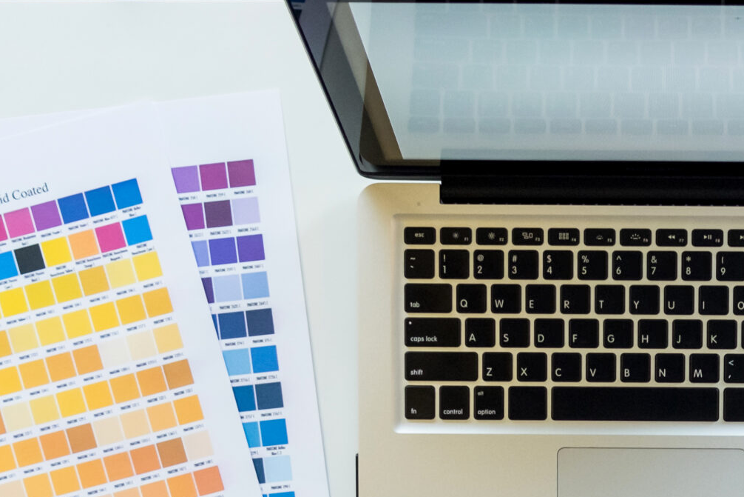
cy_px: 583
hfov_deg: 23.5
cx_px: 674
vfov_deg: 15.7
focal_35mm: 84
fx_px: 1736
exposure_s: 1/125
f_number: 3.6
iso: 640
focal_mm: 22.3
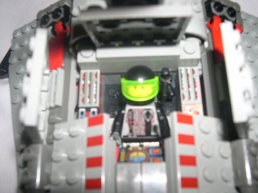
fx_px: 283
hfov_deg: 49.0
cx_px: 129
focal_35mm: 38
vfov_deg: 37.7
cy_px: 96
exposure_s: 1/60
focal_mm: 8
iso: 100
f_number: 7.6
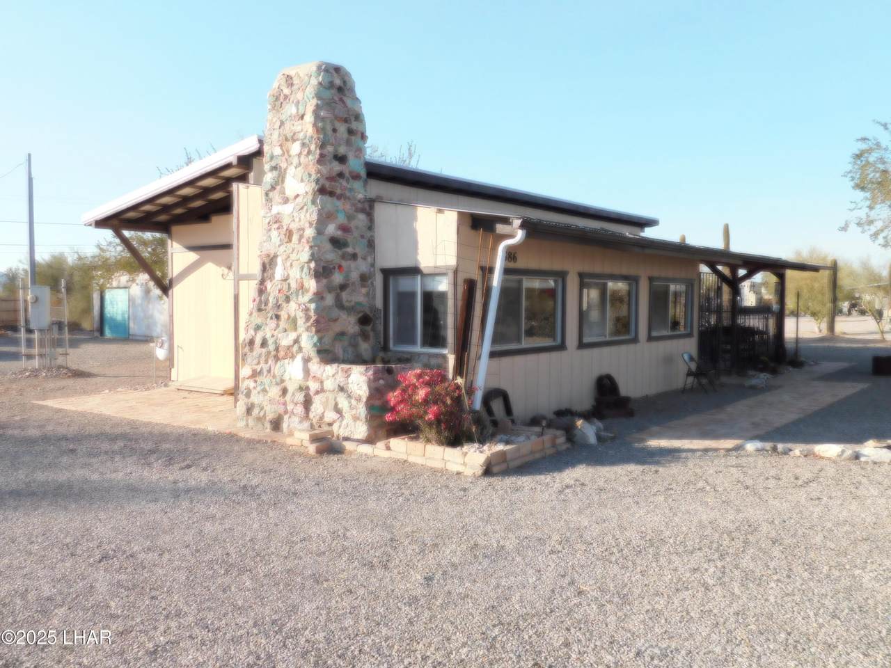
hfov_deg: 60.0
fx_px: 772
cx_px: 446
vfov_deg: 46.8
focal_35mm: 30
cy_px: 334
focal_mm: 5.3
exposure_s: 1/800
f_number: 3.2
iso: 125
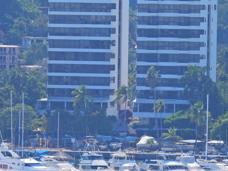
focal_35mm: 810
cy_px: 82
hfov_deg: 2.4
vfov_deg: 1.8
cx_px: 90
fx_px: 5335
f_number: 5
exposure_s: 1/800
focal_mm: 107
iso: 100
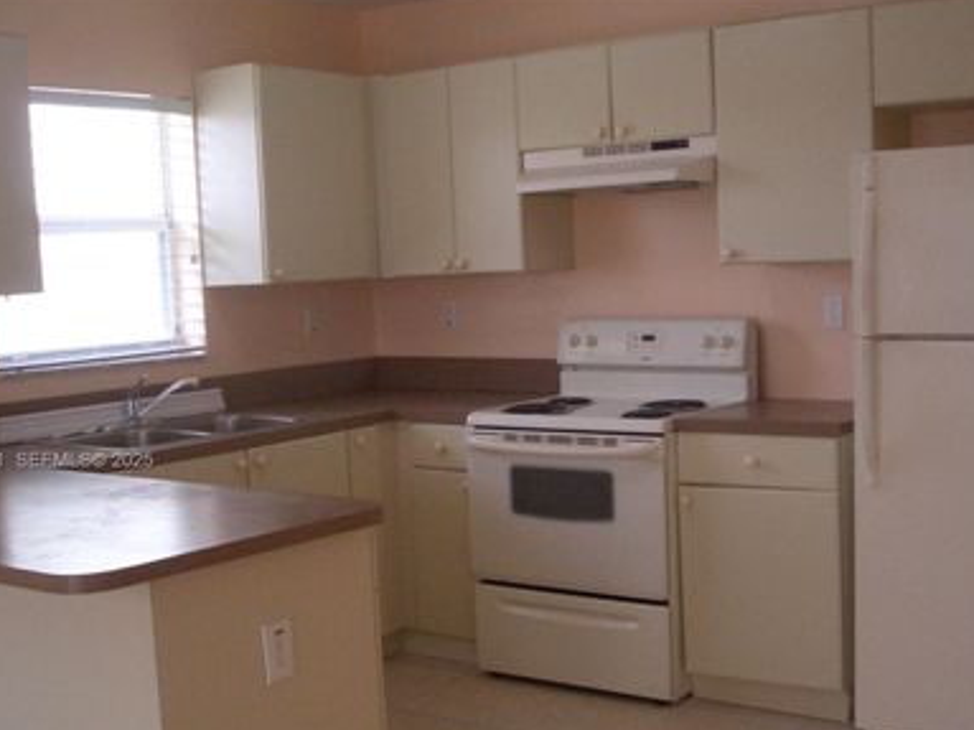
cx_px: 542
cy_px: 462
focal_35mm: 47
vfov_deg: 30.7
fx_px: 1322
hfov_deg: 40.4
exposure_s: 1/60
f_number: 4
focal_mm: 4.8
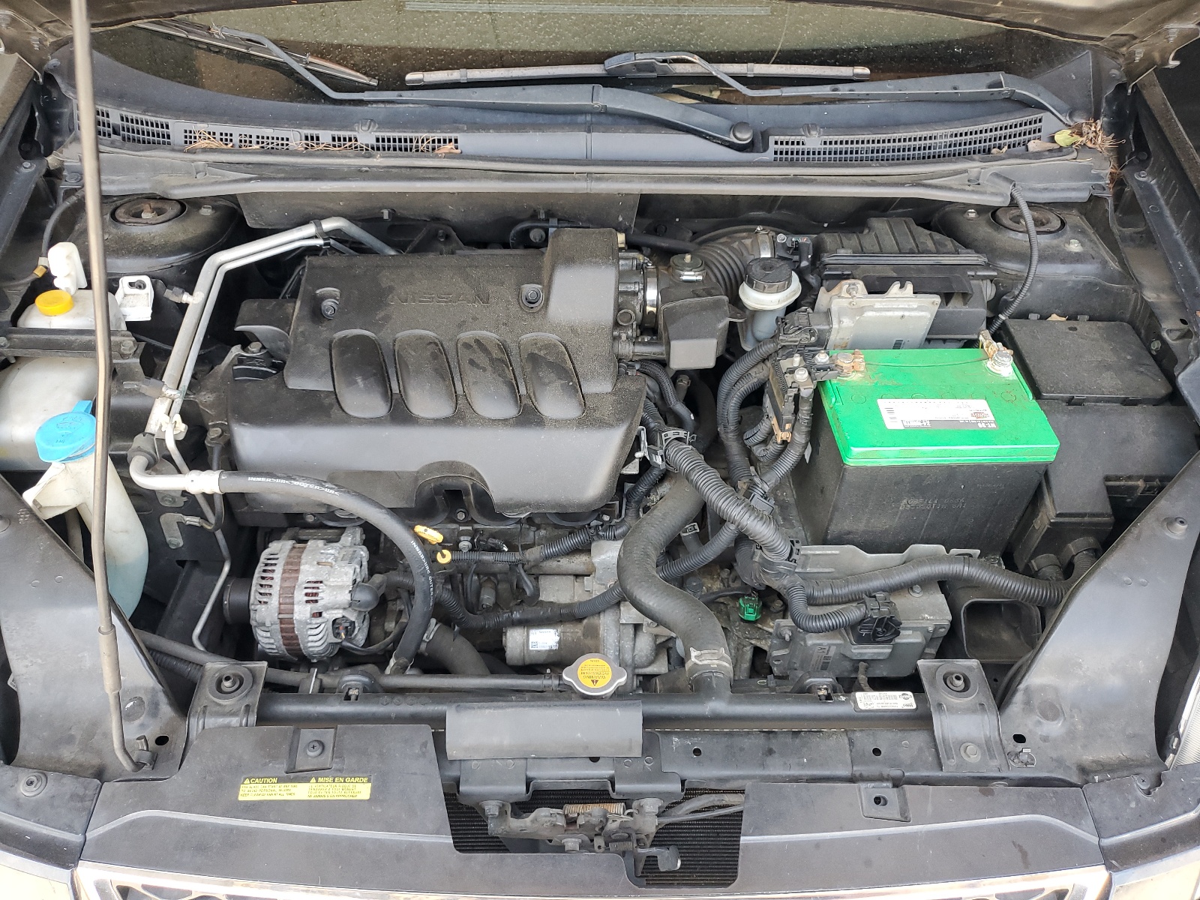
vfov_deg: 53.1
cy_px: 450
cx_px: 600
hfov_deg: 67.3
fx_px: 901
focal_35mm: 26
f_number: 1.5
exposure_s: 1/120
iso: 74
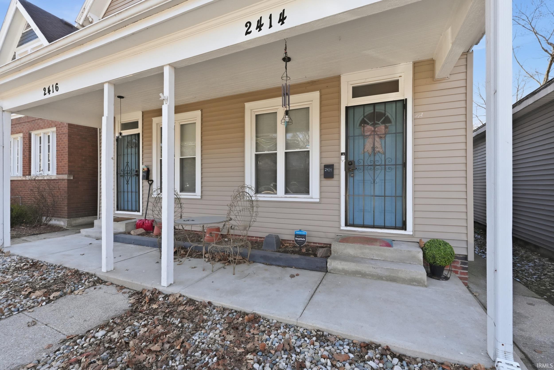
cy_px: 185
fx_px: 231
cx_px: 277
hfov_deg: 100.4
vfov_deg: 77.3
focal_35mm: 15
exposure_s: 1/250
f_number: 9
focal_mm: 10
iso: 640
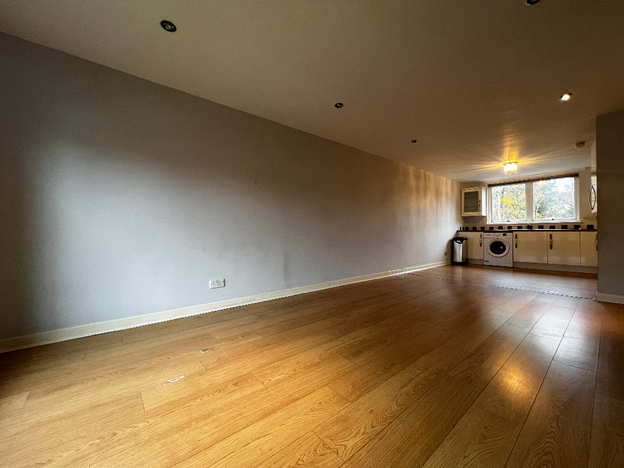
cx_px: 312
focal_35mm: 13
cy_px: 234
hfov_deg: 106.2
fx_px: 234
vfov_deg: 89.9
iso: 200
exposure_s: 1/50
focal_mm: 1.57
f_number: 1.8
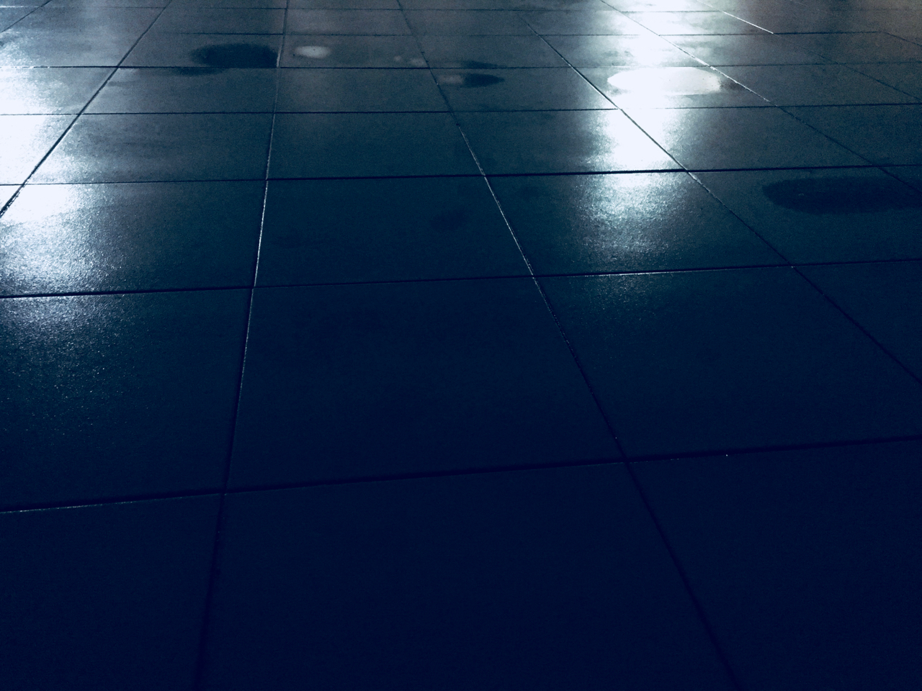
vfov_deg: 48.2
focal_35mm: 29
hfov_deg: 61.7
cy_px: 346
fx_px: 772
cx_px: 461
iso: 800
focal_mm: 4.15
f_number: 2.2
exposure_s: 1/4
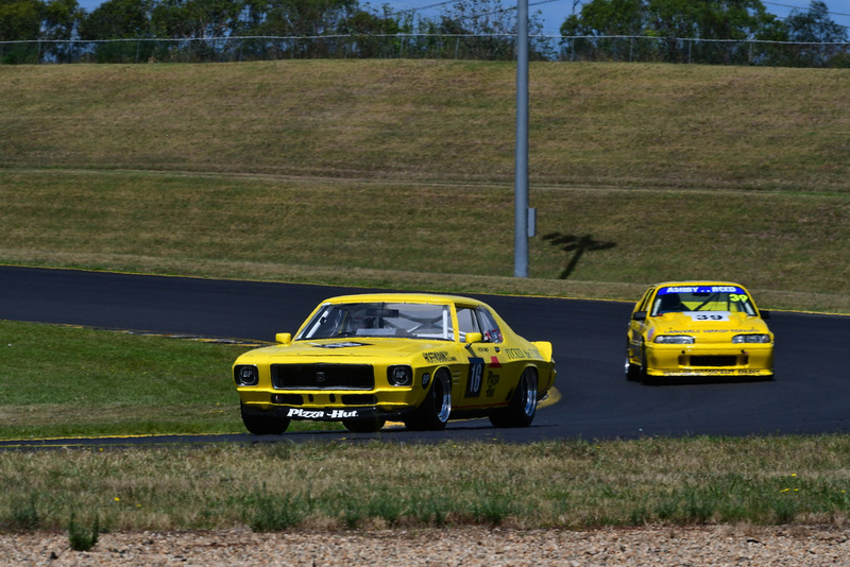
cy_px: 284
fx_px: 7086
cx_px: 425
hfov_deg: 6.9
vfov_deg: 4.6
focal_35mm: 300
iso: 250
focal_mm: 200
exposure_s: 1/640
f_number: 14
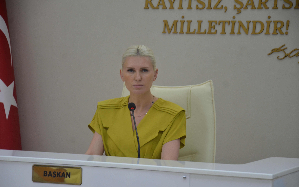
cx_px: 150
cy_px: 95
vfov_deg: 9.3
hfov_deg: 14.8
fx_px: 1149
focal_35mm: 141
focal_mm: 92
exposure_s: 1/60
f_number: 5.6
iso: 400
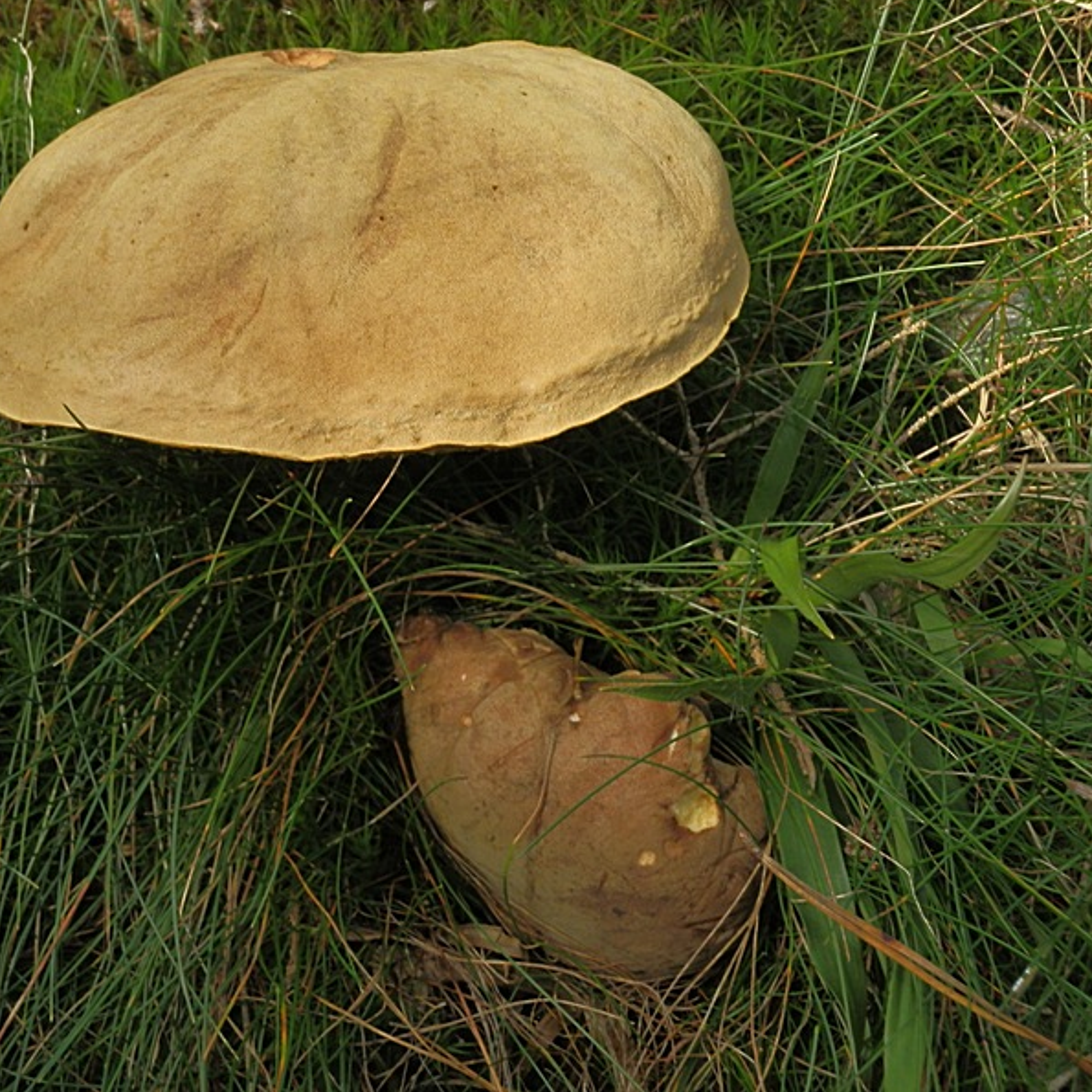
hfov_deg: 38.2
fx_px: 1570
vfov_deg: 38.3
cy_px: 543
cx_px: 453
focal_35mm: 44
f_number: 9.9
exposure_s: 1/40
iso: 200
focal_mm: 6.7
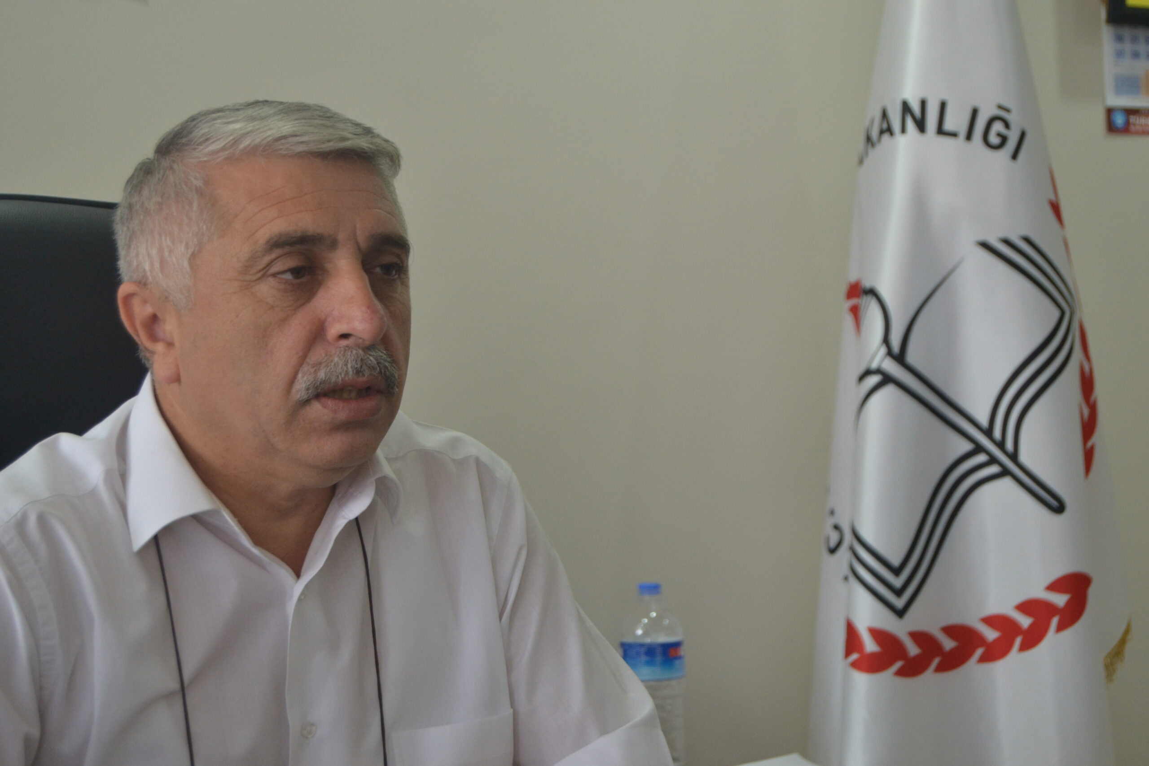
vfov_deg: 19.7
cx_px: 574
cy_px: 383
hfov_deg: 29.2
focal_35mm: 69
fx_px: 2202
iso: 1000
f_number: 5.3
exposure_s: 1/60
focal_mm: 46
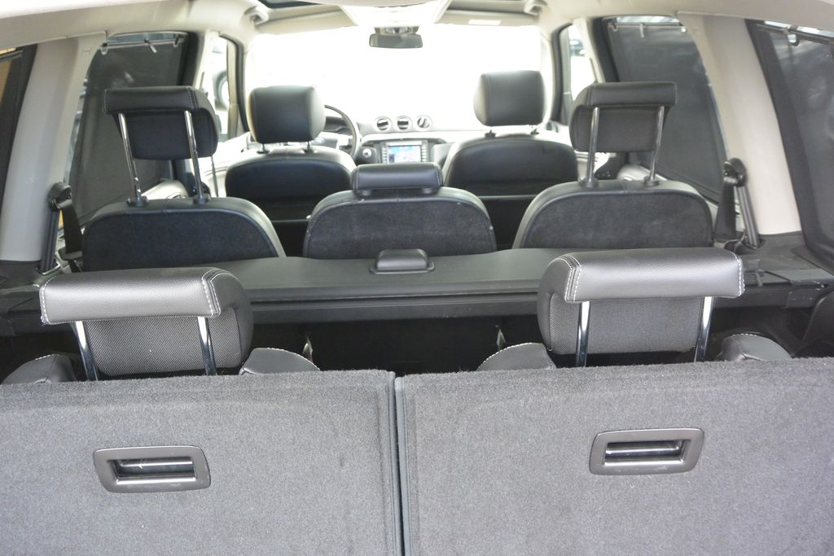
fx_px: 672
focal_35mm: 29
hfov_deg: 63.7
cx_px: 417
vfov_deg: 45.0
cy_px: 278
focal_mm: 11
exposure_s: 1/60
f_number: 3.5
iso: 560
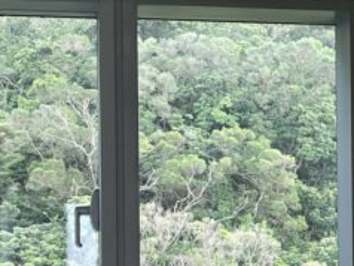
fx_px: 1341
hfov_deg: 14.4
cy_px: 340
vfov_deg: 11.1
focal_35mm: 131
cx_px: 473
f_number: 1.6
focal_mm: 4.2
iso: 40
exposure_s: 1/121
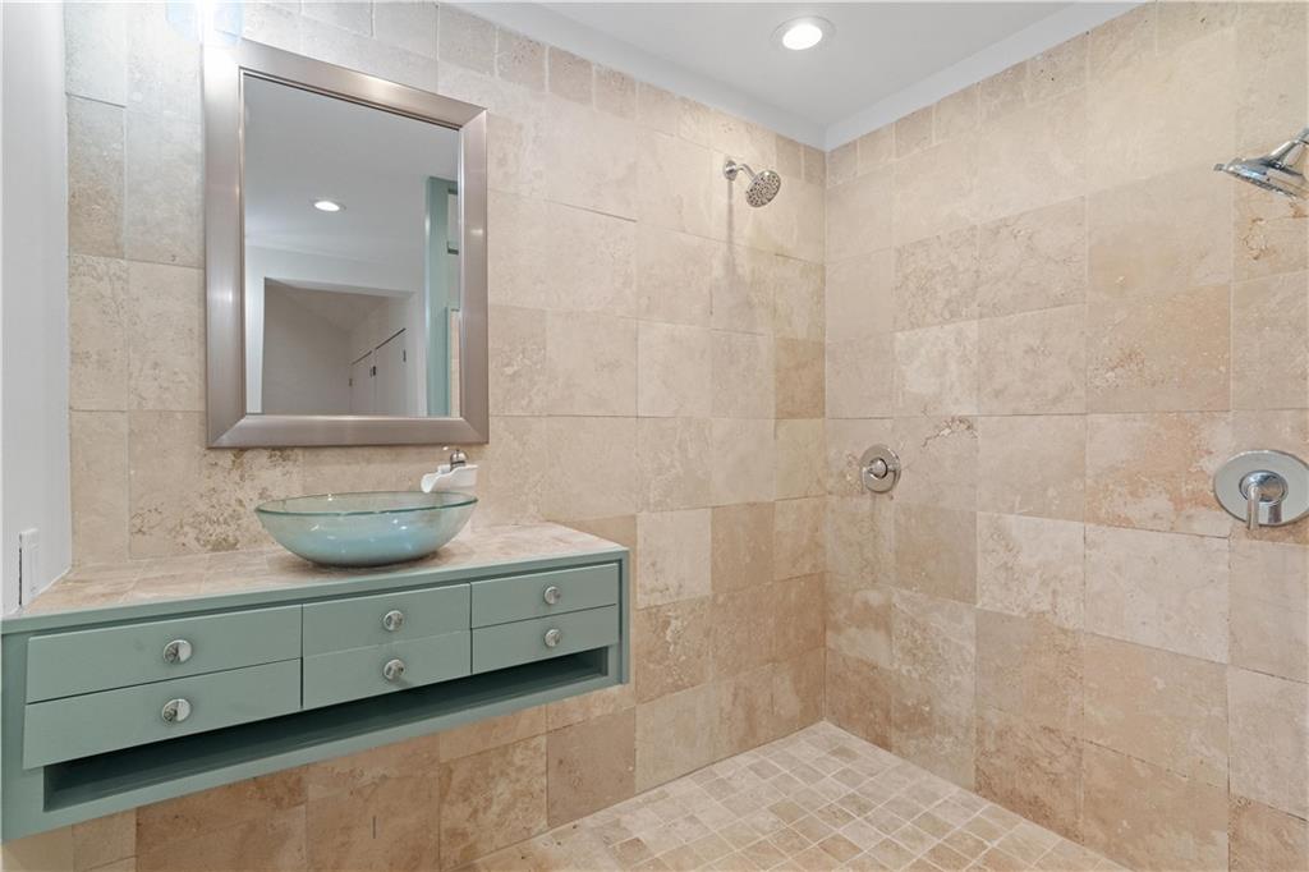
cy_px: 436
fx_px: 582
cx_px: 654
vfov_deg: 73.7
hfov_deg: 96.8
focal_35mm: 16
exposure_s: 1/15
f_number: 8
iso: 1600
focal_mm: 16
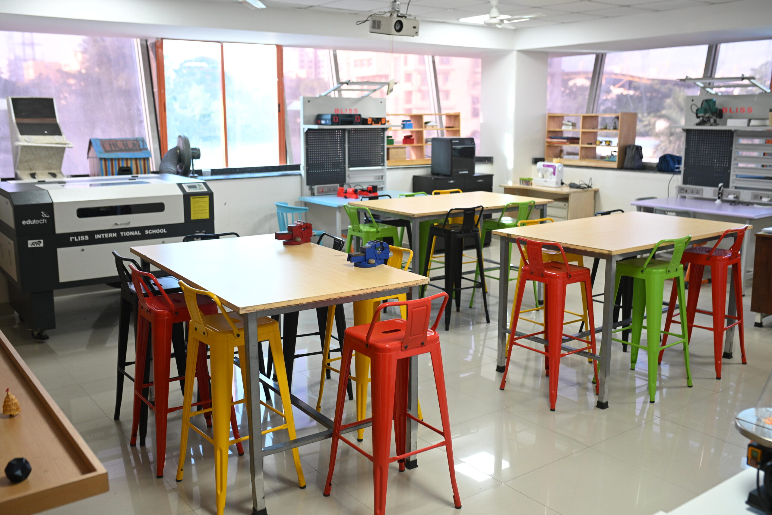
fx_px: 751
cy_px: 258
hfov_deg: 54.4
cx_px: 386
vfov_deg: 37.9
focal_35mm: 35
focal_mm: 35
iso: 1000
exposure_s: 1/160
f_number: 3.2
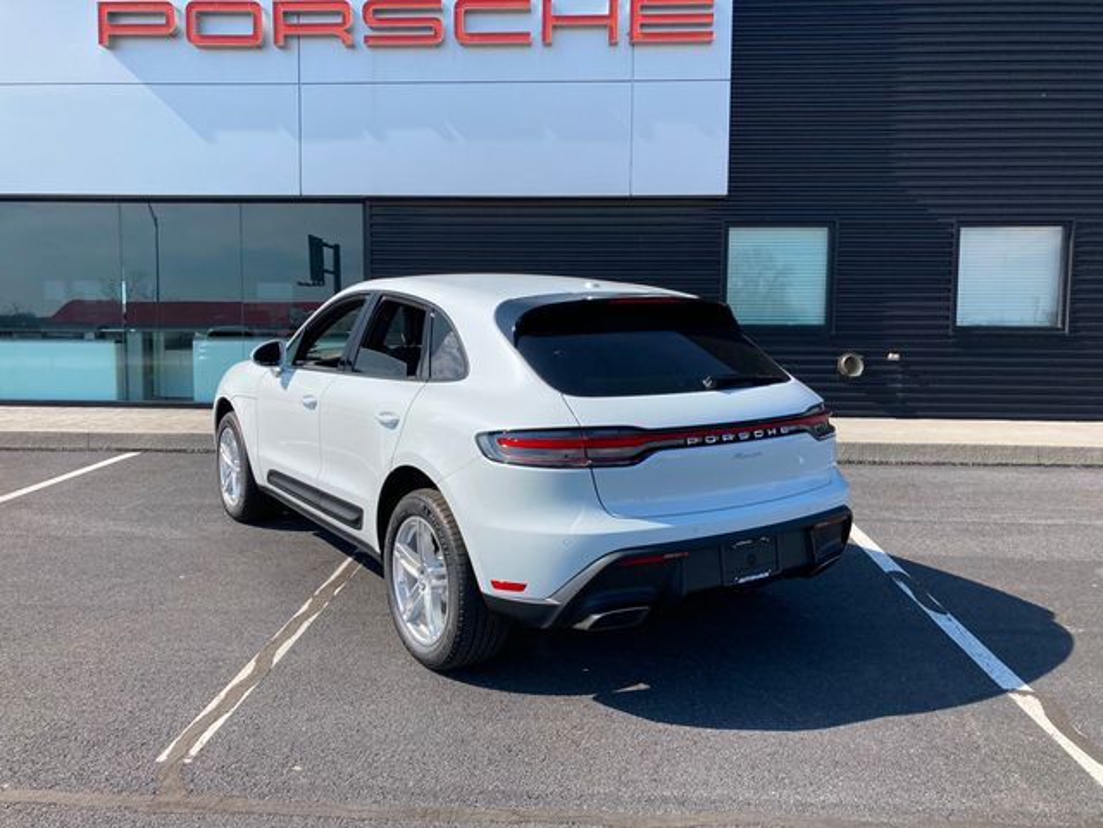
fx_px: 892
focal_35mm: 28
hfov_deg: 63.4
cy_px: 414
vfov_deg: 49.7
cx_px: 552
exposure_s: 1/1548
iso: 20
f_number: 1.8
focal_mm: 3.99
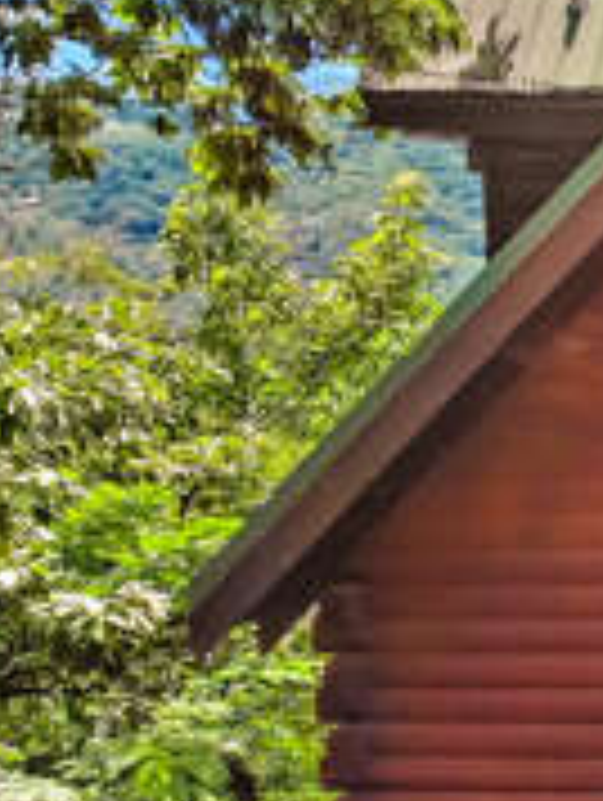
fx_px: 2132
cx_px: 1226
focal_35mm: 92
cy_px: 436
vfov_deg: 21.3
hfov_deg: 13.6
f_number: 2.8
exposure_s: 1/500
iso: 100
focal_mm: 4.5
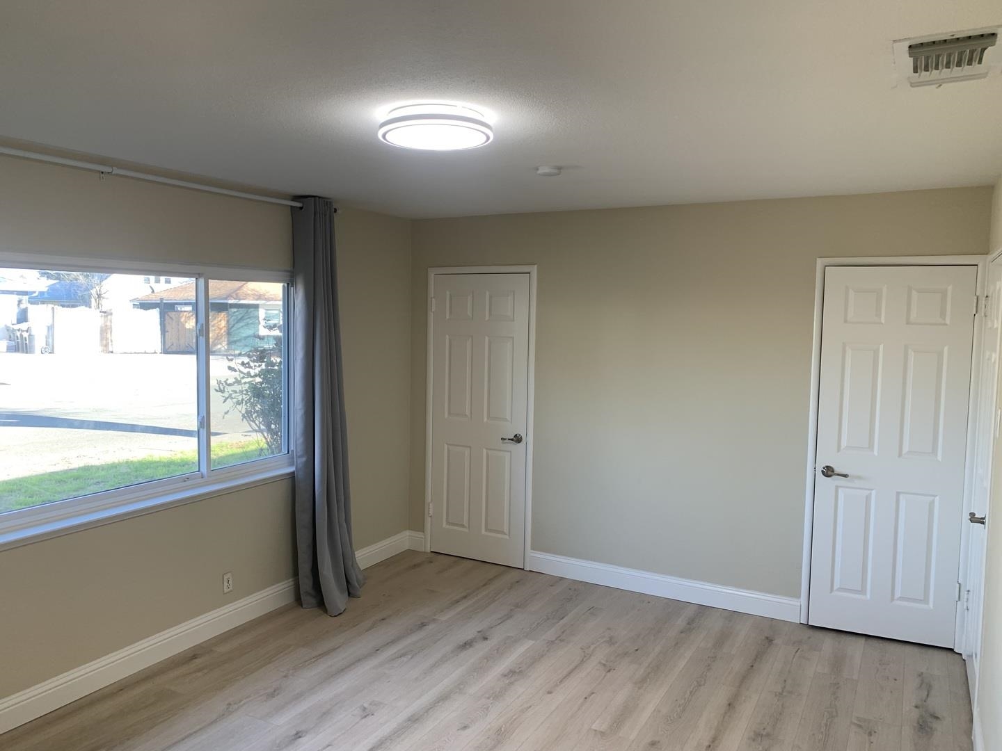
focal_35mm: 26
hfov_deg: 67.3
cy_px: 376
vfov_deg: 53.1
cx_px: 501
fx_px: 753
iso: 80
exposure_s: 1/120
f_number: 1.8
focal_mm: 4.25
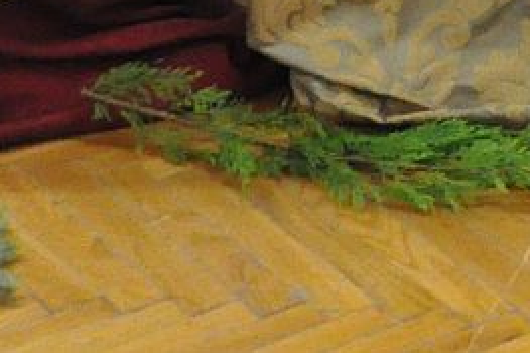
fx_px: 3325
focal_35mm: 226
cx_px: 1249
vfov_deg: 5.5
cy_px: -851
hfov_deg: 8.4
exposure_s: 1/125
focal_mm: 22
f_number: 5.6
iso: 3200
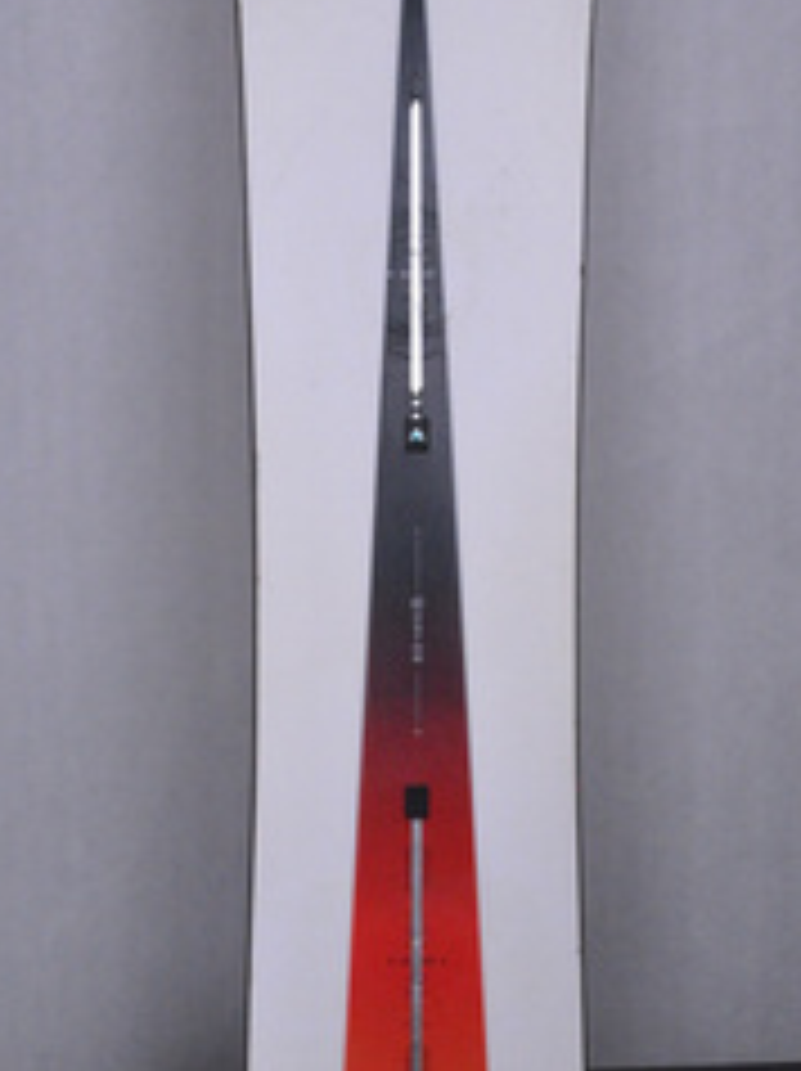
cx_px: 412
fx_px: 1854
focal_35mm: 60
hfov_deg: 24.4
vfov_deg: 32.2
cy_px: 544
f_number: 11
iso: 3200
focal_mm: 22
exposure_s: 1/125
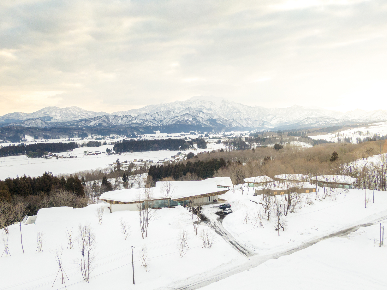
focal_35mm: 32
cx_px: 194
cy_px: 145
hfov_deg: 56.8
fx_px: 358
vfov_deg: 44.1
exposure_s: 1/320
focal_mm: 5.45
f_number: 3.1
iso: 110
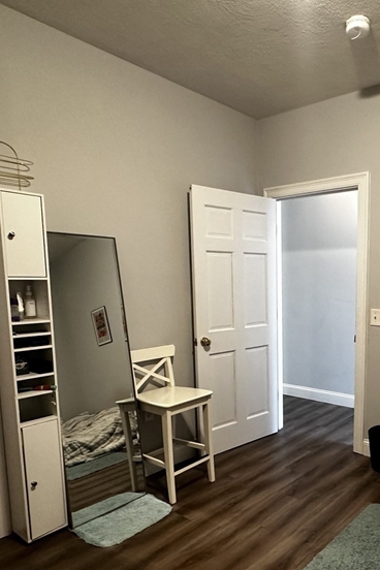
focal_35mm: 27
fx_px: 427
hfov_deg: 45.5
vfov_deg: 66.9
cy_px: 332
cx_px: 305
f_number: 2.2
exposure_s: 1/60
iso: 320
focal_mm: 2.22
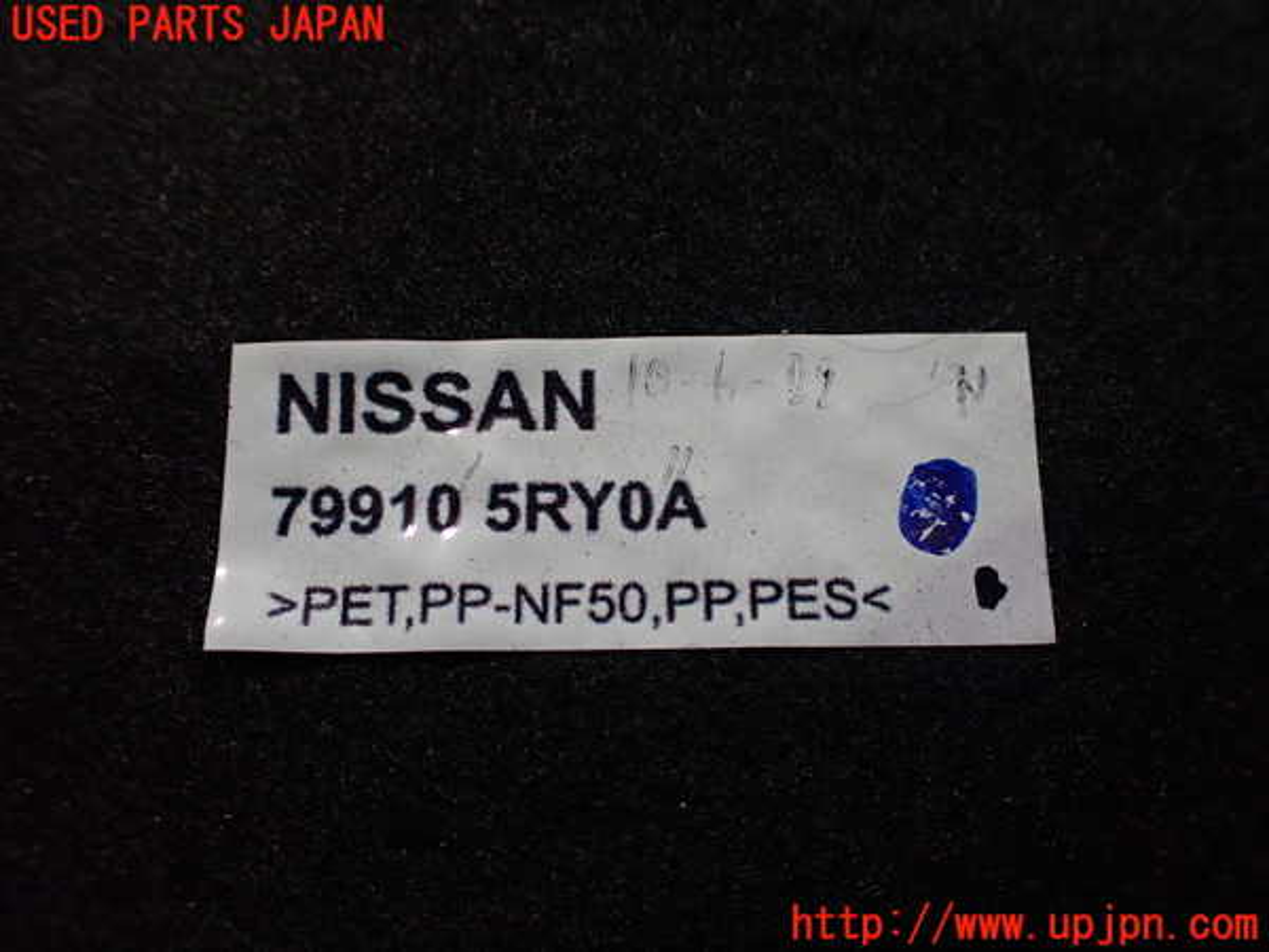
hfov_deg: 60.0
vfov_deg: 46.8
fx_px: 1100
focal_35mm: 30
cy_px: 476
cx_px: 634
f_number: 2.3
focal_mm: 5.4
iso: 640
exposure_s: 1/125
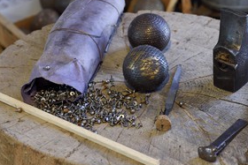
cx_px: 156
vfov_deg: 14.7
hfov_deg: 21.8
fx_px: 641
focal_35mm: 93
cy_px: 83
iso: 1600
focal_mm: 62
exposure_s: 1/50
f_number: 5.6
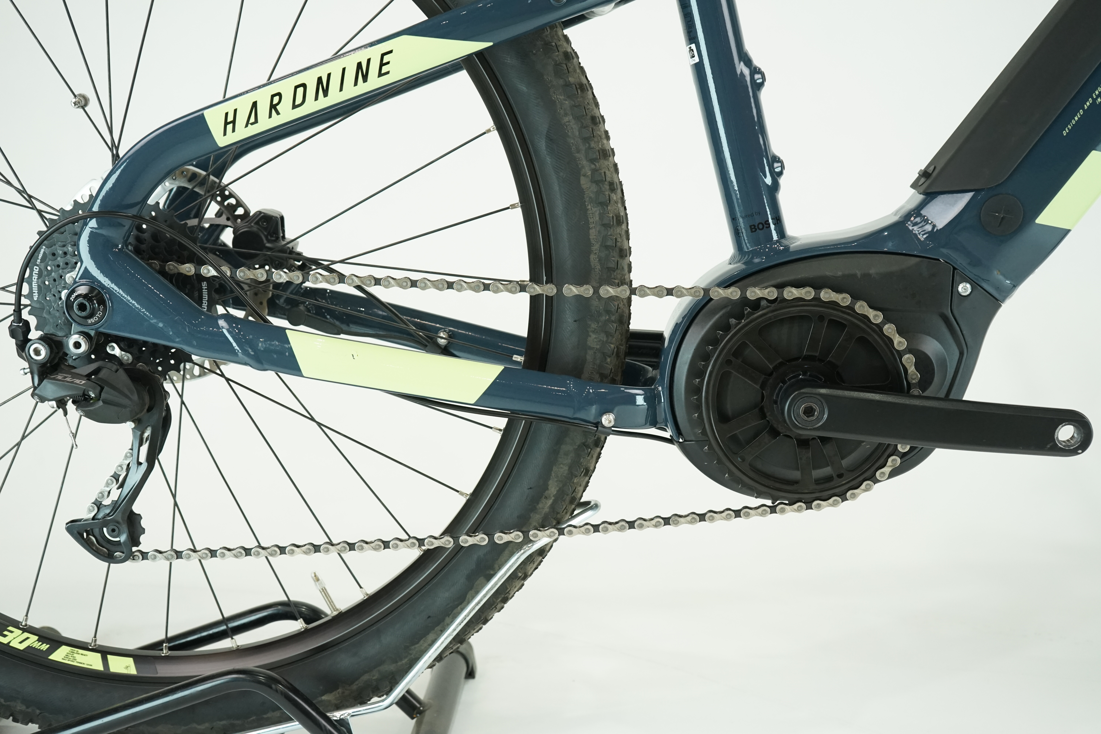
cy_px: 367
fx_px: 1284
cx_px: 550
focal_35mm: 42
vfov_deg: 31.9
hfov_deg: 46.4
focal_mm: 42
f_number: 5.6
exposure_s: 1/200
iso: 1600
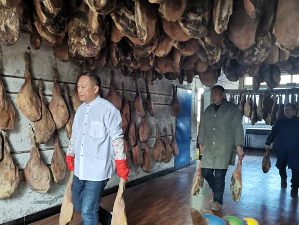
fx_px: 294
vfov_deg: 41.7
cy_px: 128
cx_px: 150
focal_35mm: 34
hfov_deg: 53.9
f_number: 1.8
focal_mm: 4.75
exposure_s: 1/100
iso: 400
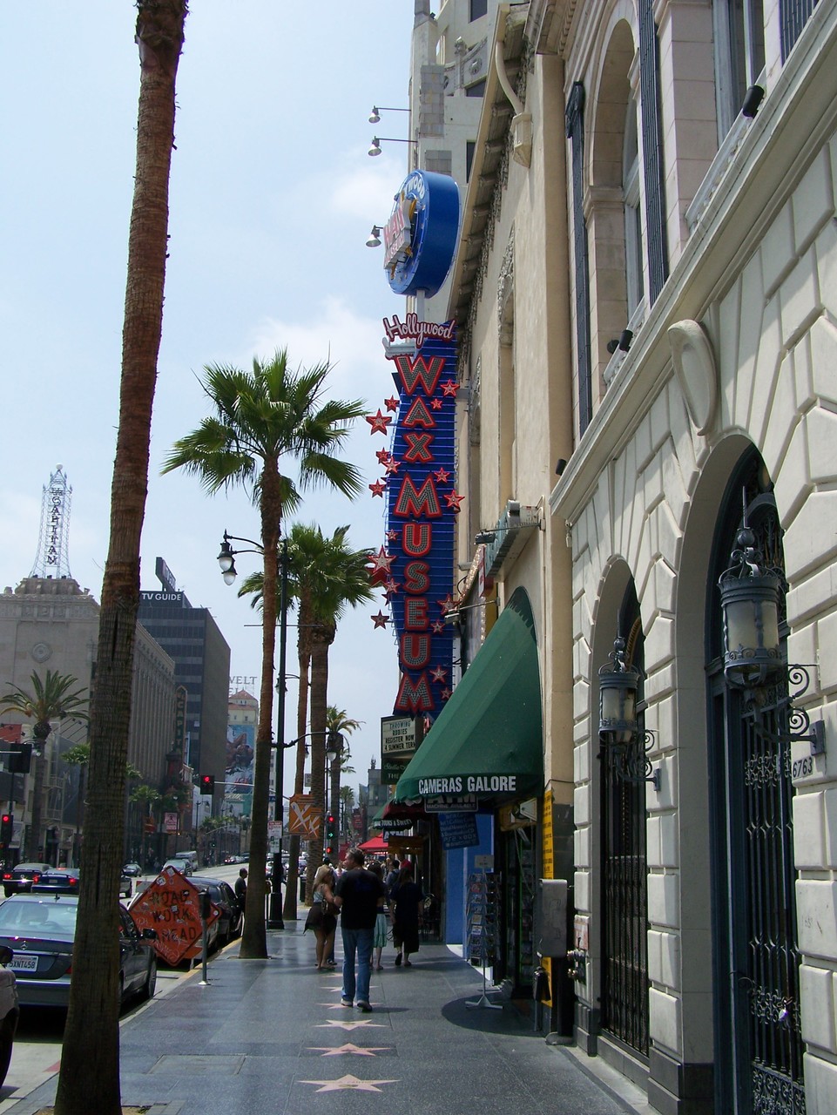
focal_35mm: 38
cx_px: 418
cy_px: 558
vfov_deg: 49.0
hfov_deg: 37.7
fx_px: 1224
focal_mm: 6.3
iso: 80
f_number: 5.6
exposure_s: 1/640
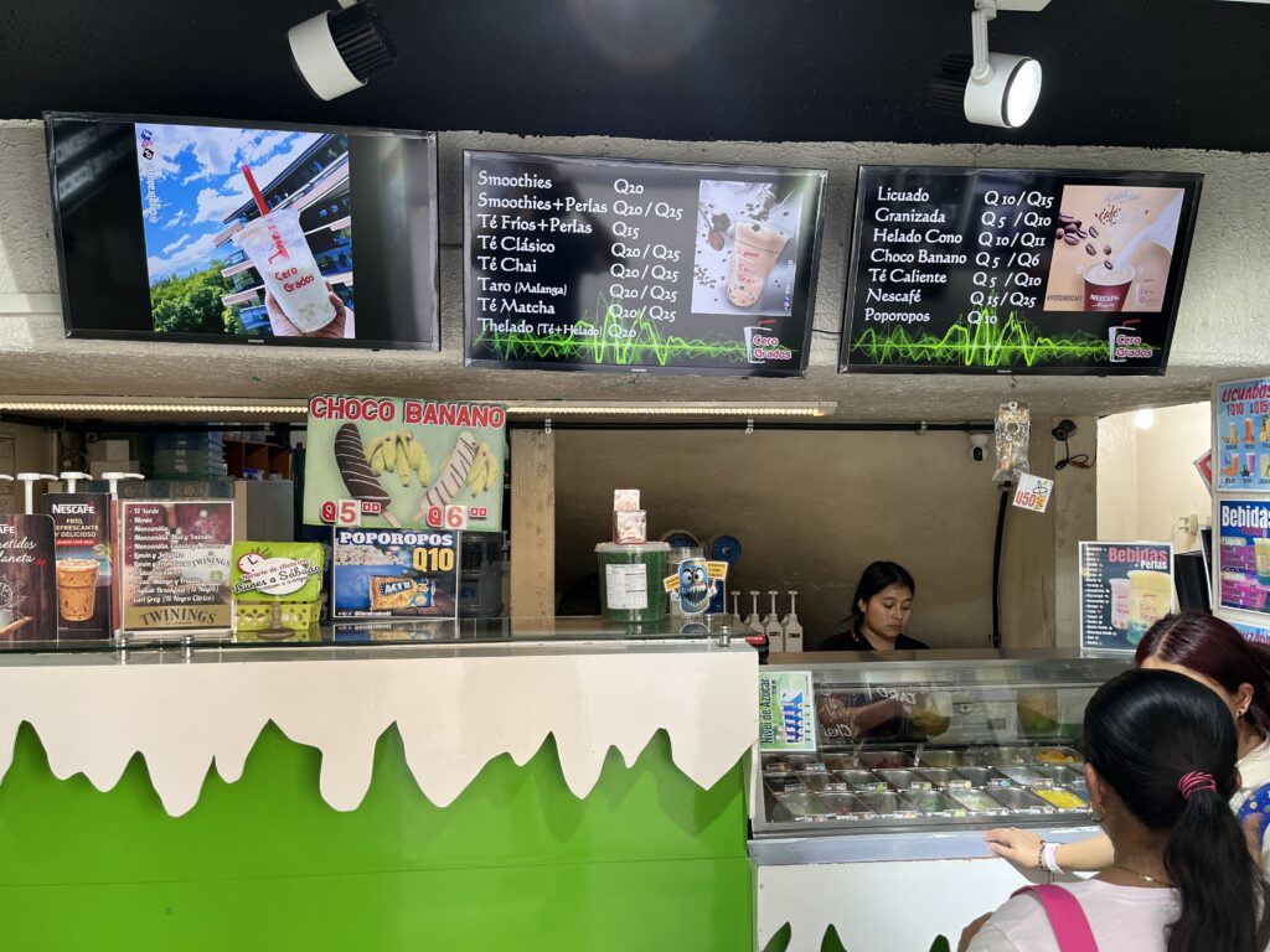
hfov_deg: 67.3
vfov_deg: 53.1
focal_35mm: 26
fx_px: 954
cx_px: 635
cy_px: 476
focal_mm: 5.1
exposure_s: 1/120
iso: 100
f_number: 1.6
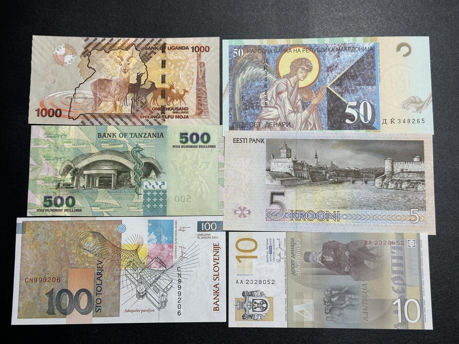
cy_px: 172
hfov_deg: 39.7
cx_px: 230
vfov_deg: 30.3
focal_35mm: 48
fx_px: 636
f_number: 1.78
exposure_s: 1/50
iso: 80
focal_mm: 6.86
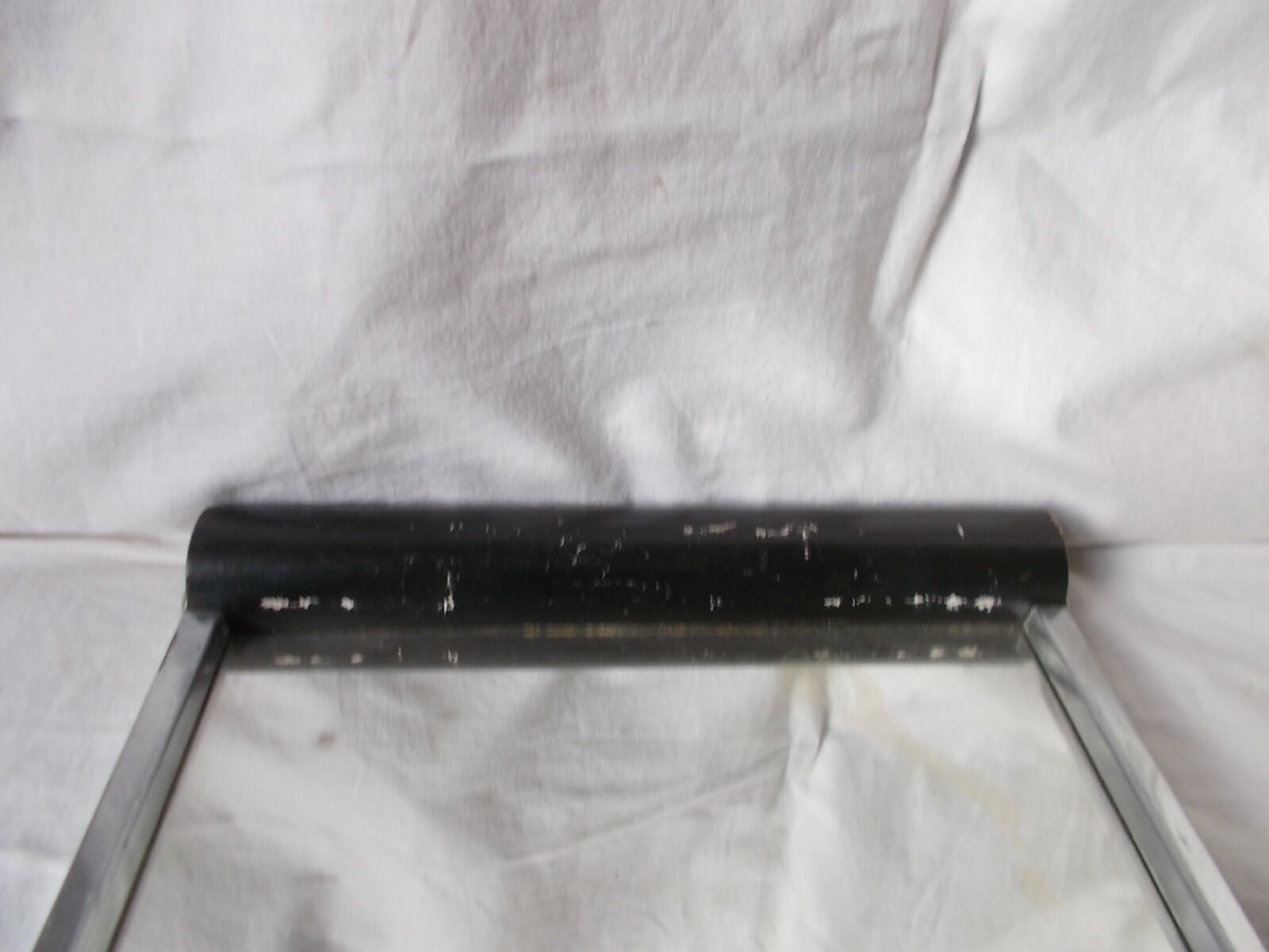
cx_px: 634
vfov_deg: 53.1
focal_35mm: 26
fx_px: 953
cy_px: 476
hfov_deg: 67.3
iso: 125
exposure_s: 1/25
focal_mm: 4.6
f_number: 3.2
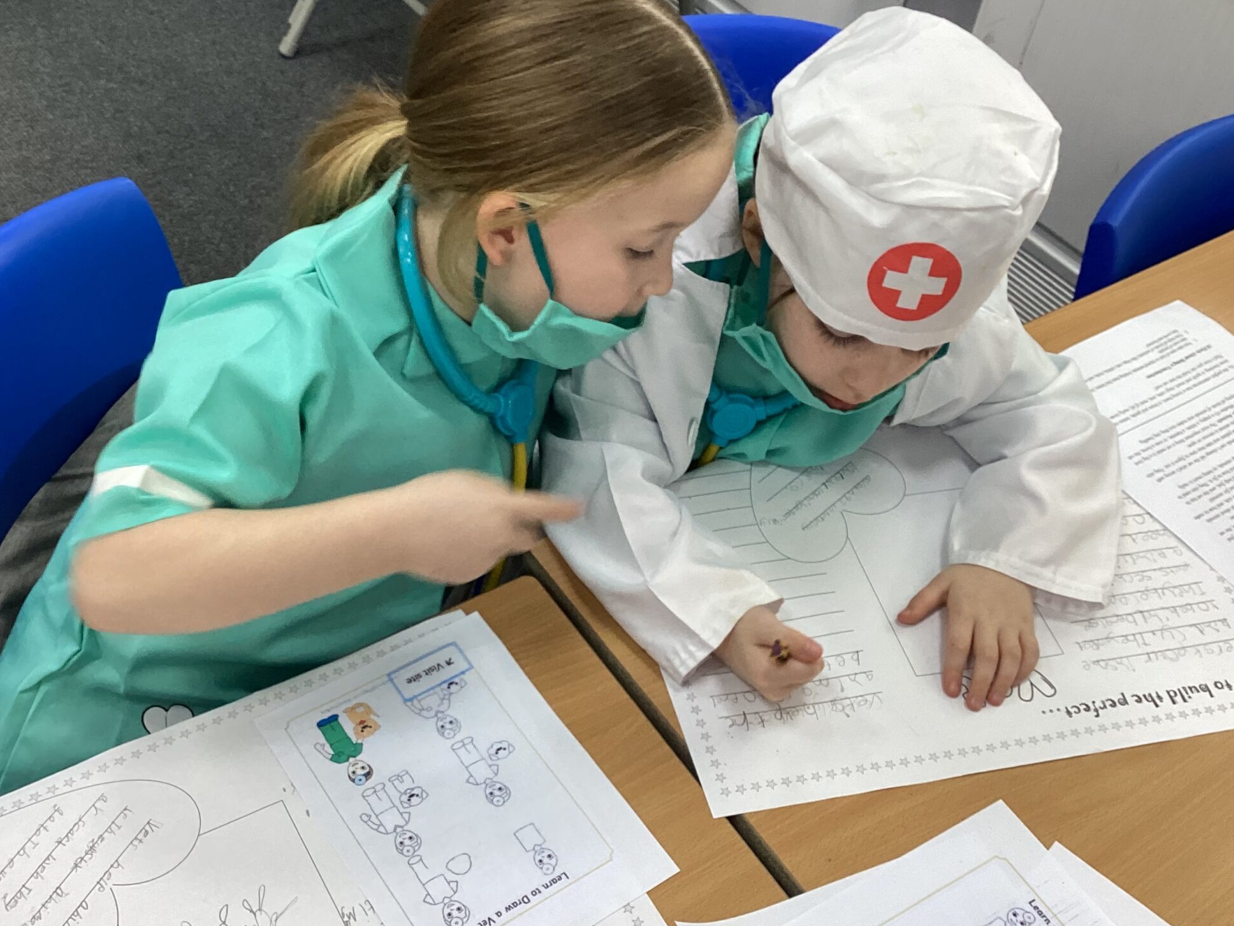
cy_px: 510
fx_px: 1462
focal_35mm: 41
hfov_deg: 45.7
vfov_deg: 35.1
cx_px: 555
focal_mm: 3.3
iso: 80
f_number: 2.4
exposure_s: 1/50
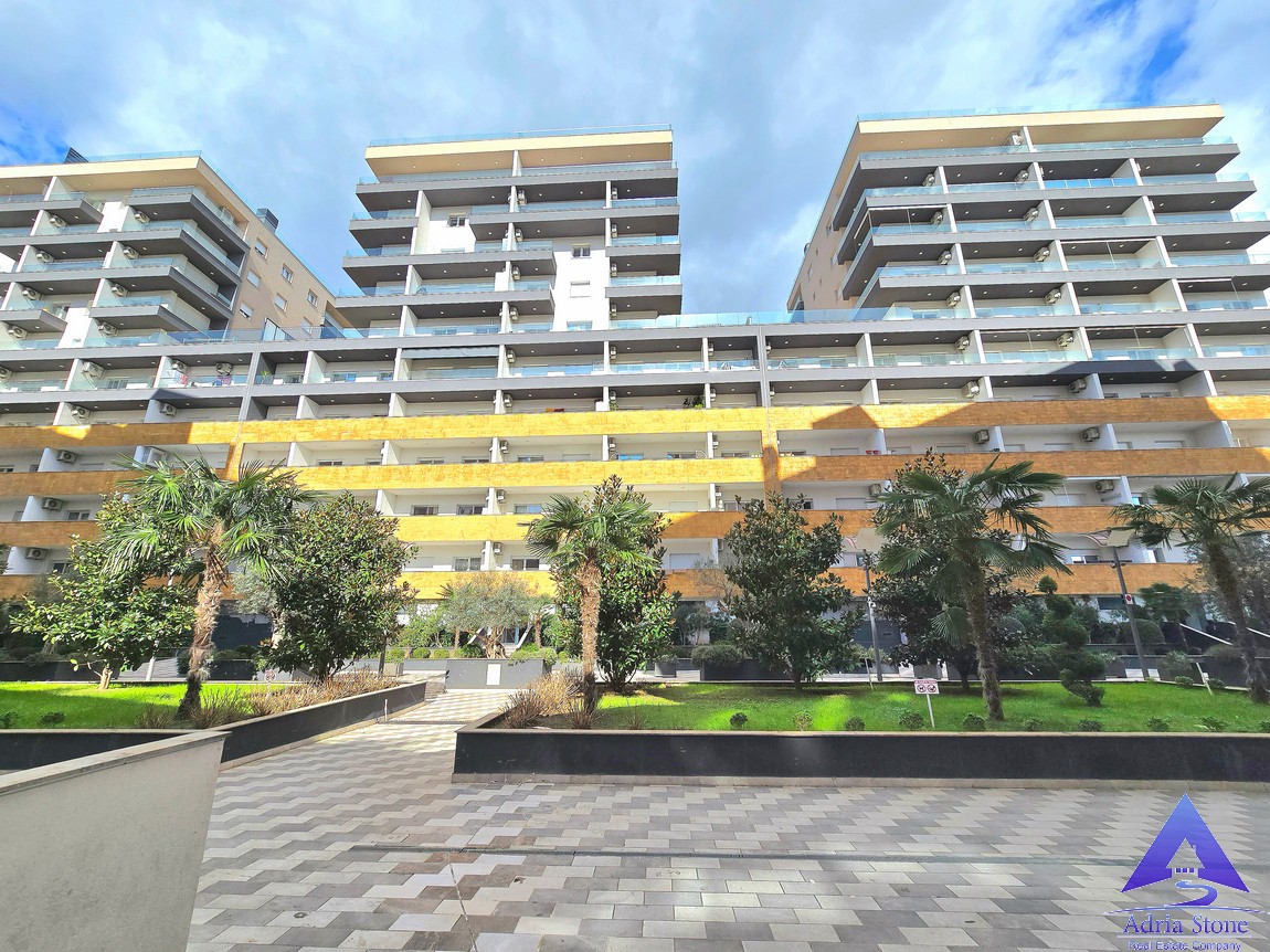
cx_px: 635
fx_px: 477
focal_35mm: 13
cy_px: 476
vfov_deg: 89.9
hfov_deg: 106.2
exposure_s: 1/2500
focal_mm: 2.2
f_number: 2.2
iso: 50
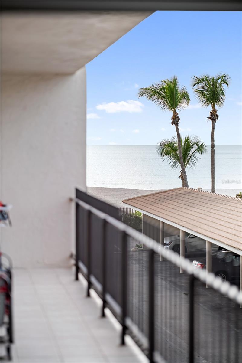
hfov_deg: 16.1
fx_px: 856
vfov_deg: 23.9
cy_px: 182
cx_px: 121
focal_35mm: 85
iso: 80
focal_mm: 85
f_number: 1.4
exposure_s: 1/1000
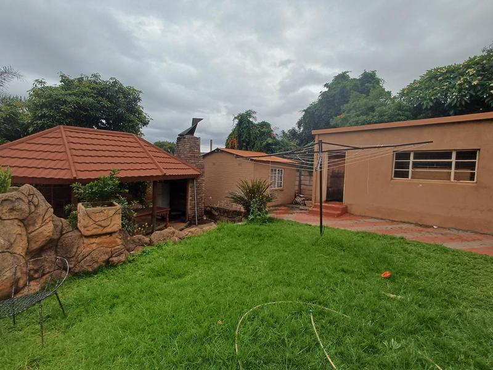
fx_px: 228
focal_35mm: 16
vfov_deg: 78.1
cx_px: 246
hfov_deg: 94.5
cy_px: 185
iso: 40
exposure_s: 1/277
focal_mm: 1.64
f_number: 2.2
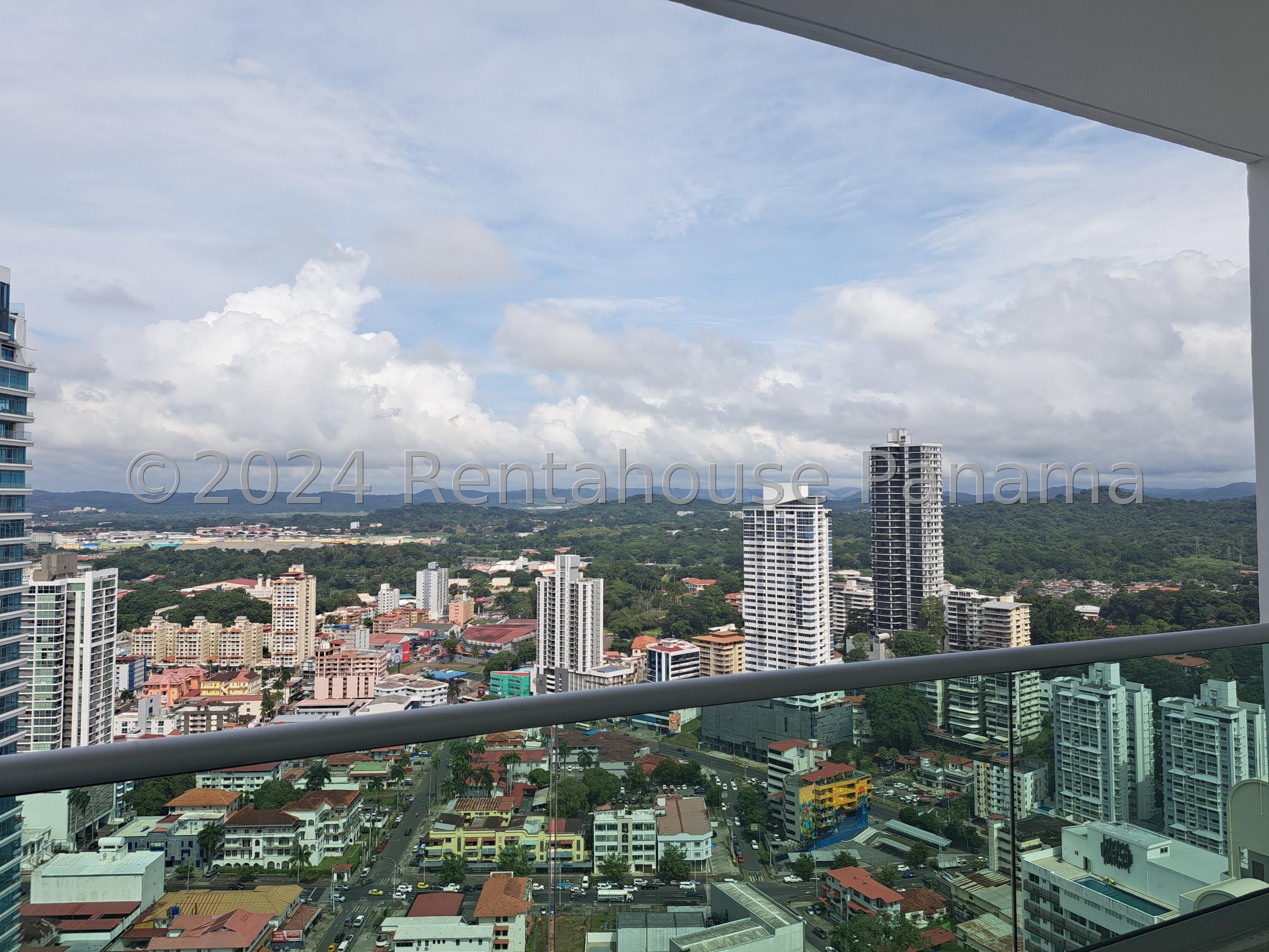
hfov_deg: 71.6
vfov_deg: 56.8
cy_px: 476
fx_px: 880
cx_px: 634
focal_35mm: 24
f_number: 1.8
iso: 50
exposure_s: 1/1383
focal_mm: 5.23
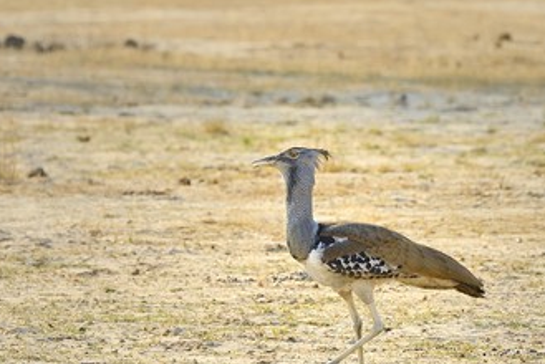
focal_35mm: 357
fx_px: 5409
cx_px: 242
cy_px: 228
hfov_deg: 5.8
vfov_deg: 3.9
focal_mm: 280
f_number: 6.3
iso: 400
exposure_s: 1/1000
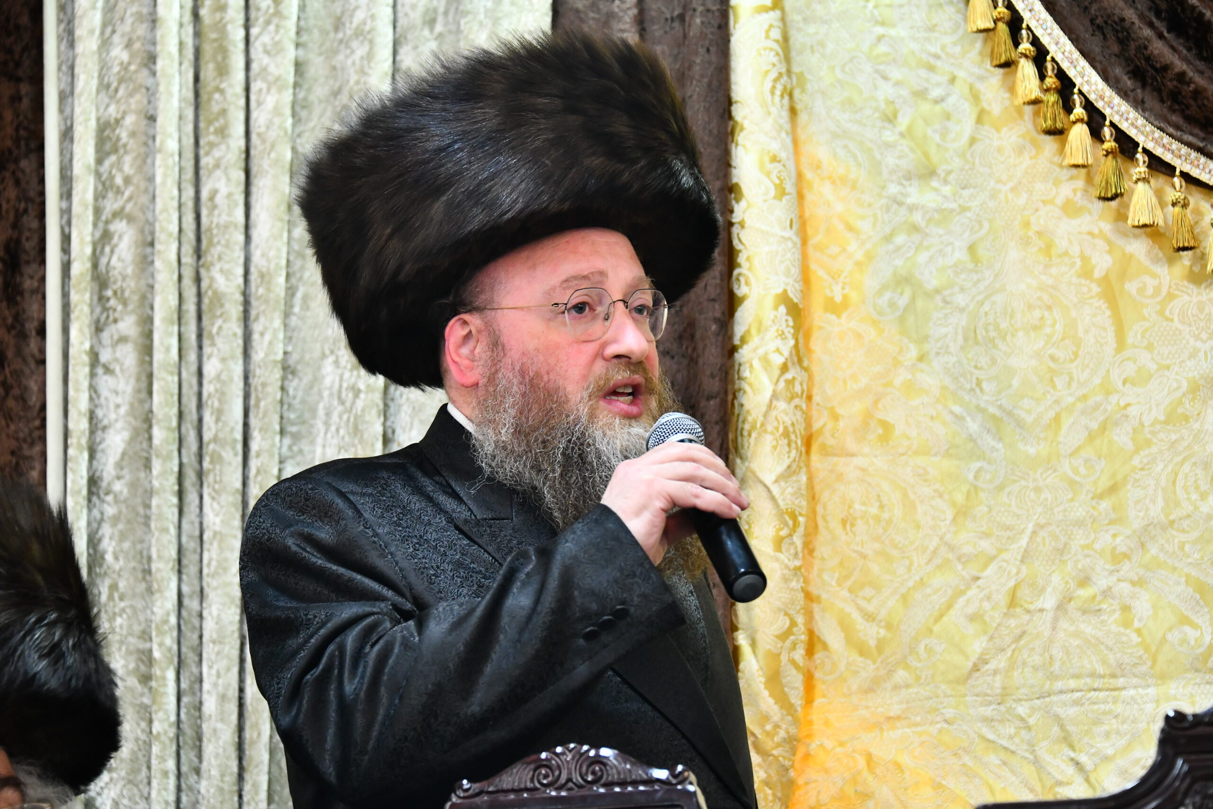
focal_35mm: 112
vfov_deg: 12.2
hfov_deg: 18.3
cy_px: 404
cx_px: 606
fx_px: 3774
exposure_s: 1/125
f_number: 5.6
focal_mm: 112
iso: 3200
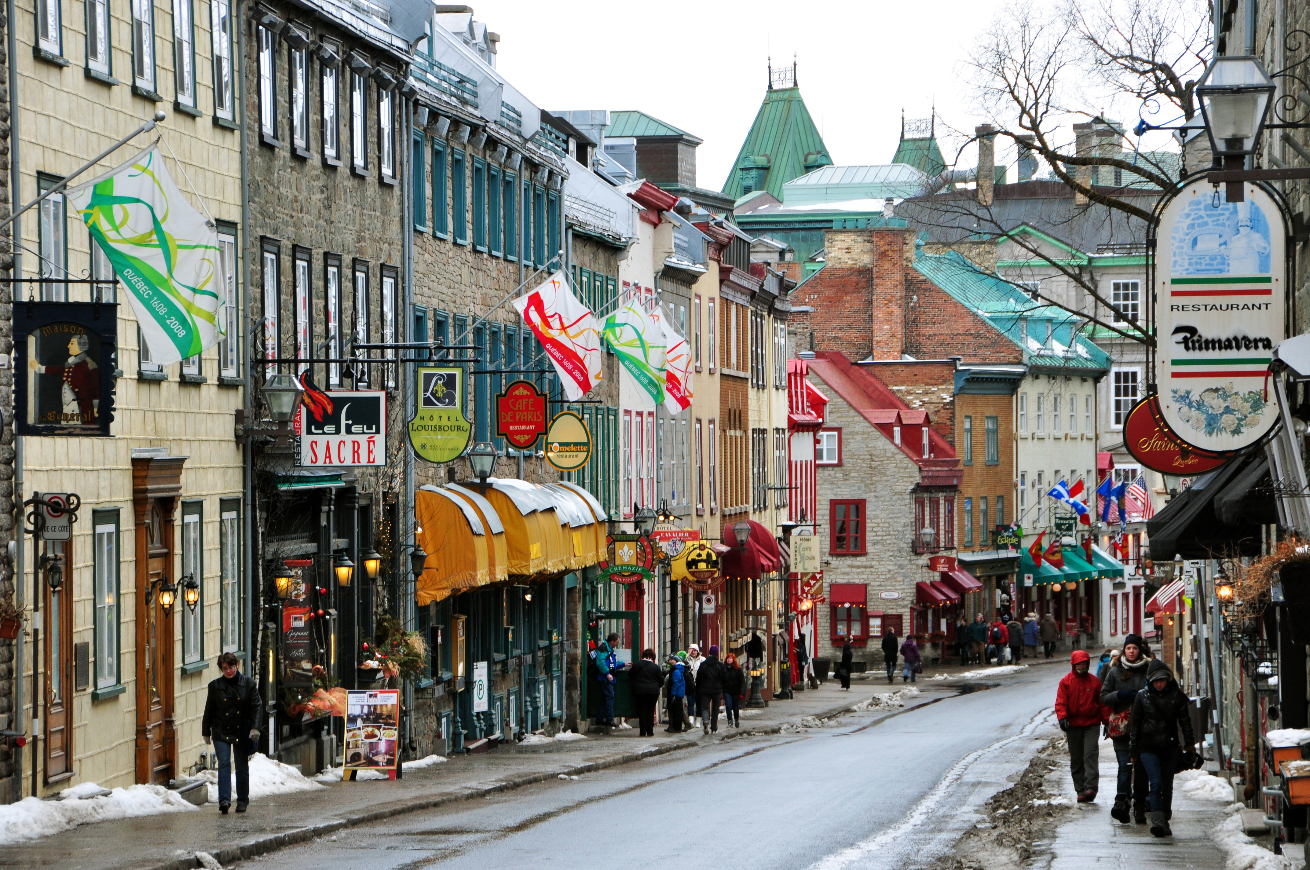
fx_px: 5016
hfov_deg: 14.9
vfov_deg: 9.9
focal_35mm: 138
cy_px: 435
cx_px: 655
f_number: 9
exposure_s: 1/125
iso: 320
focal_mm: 92
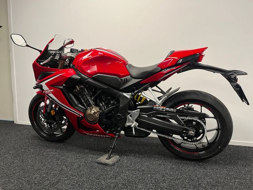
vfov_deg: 53.1
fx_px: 190
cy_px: 95
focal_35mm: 26
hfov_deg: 67.3
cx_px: 126
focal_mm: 5.1
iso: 100
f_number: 1.6
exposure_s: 1/50
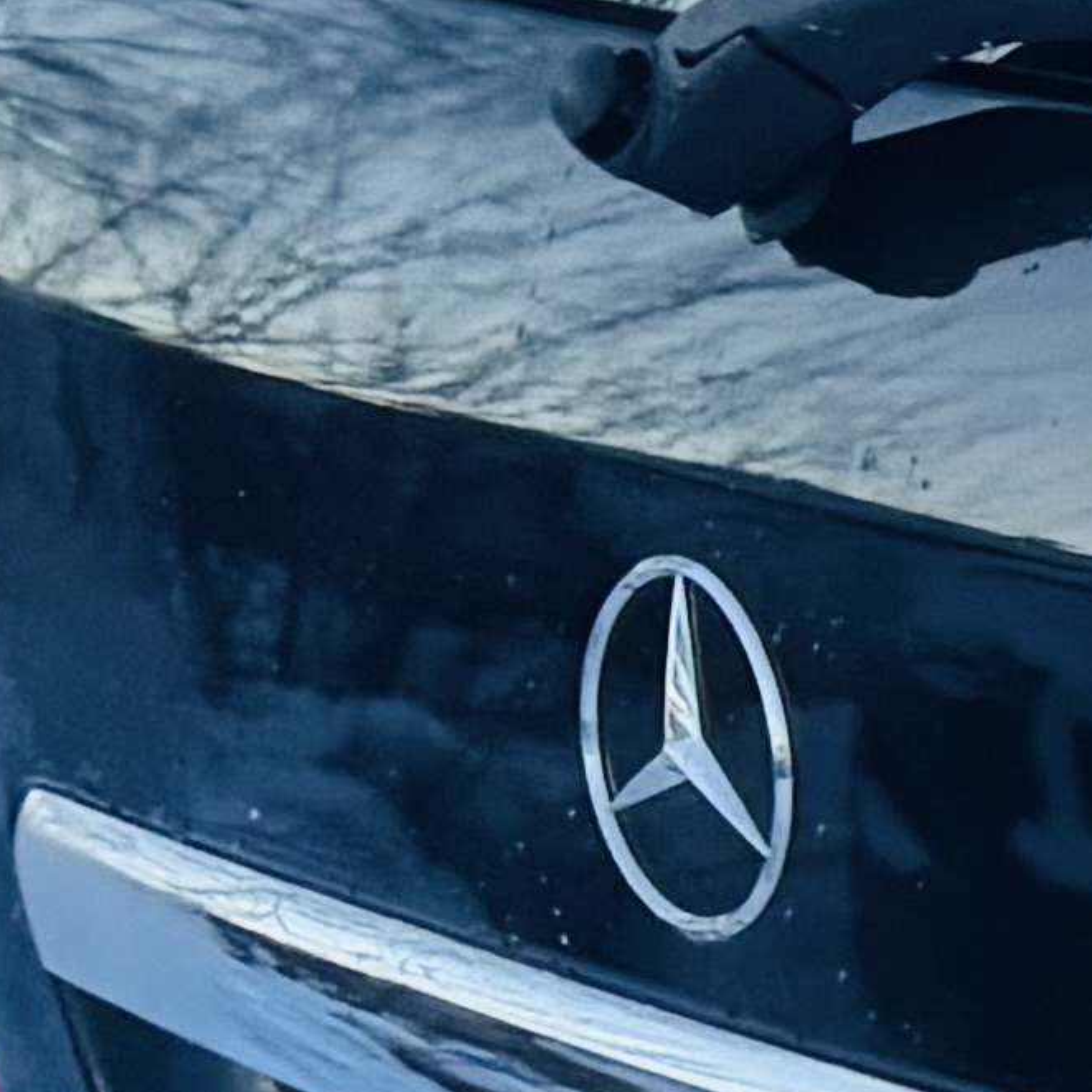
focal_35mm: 183
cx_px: 3847
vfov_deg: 9.4
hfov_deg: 7.6
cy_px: 1470
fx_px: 6531
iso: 200
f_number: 1.78
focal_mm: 6.76
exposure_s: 1/50
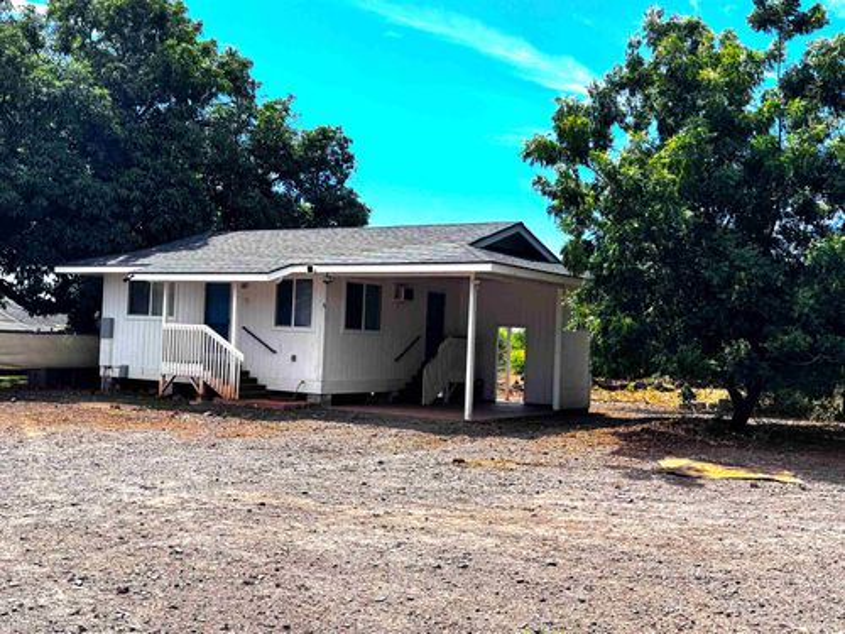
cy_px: 317
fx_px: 976
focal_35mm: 40
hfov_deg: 46.8
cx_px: 422
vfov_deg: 36.0
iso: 80
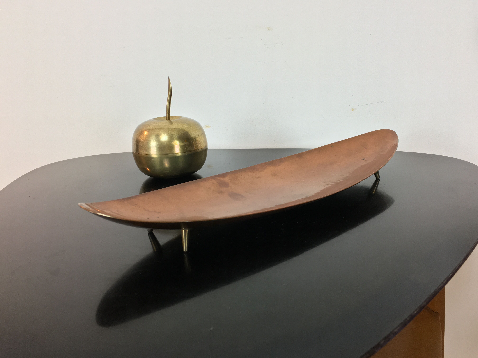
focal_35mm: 29
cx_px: 239
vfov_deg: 48.2
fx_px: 400
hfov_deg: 61.7
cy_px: 179
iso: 50
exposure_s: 1/33
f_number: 2.2
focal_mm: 4.15
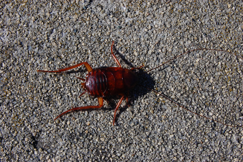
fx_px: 556
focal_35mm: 82
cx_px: 122
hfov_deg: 24.6
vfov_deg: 16.5
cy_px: 81
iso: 200
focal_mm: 55
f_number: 16
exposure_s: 1/100
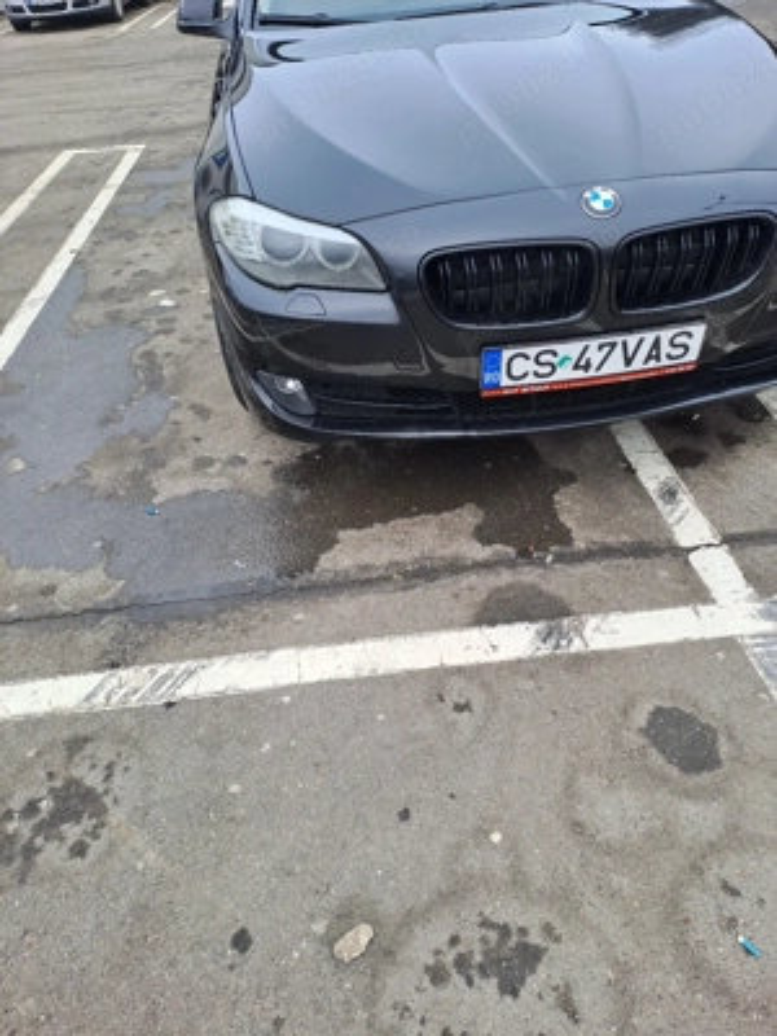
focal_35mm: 25
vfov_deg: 69.4
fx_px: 748
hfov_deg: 54.9
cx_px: 388
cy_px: 518
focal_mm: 4.65
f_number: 1.8
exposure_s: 1/333
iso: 32
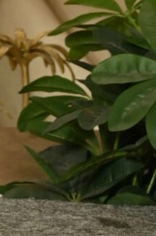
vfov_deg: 5.8
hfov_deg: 3.9
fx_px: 2158
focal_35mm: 331
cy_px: -493
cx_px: -401
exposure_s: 1/160
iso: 320
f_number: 4.5
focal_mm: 43
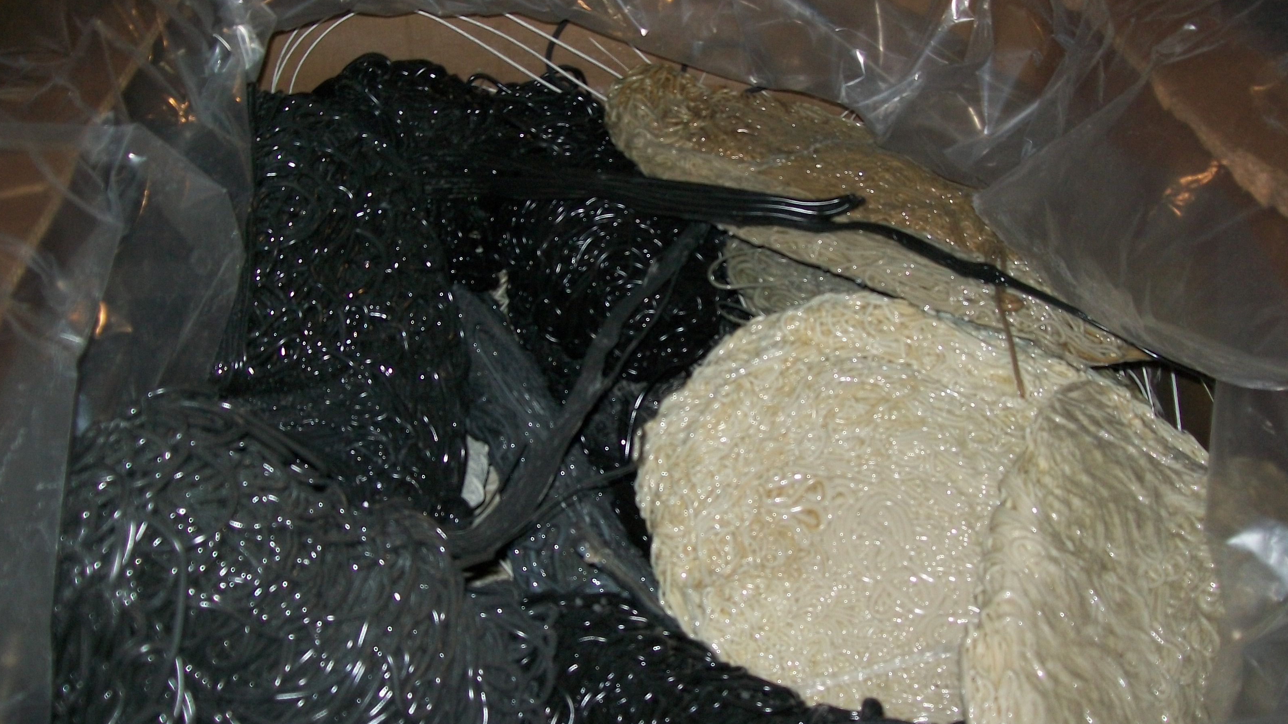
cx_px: 642
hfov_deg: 50.5
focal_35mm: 40
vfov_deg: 29.7
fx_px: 1366
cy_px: 327
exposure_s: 1/30
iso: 80
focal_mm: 6
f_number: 2.7
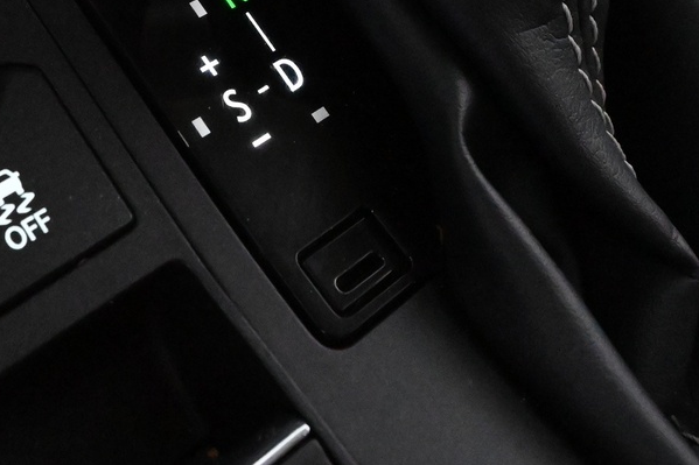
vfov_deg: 17.8
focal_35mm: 73
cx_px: 130
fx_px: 1417
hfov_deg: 27.1
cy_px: -87
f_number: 6.3
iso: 10000
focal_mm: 18
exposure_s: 1/30
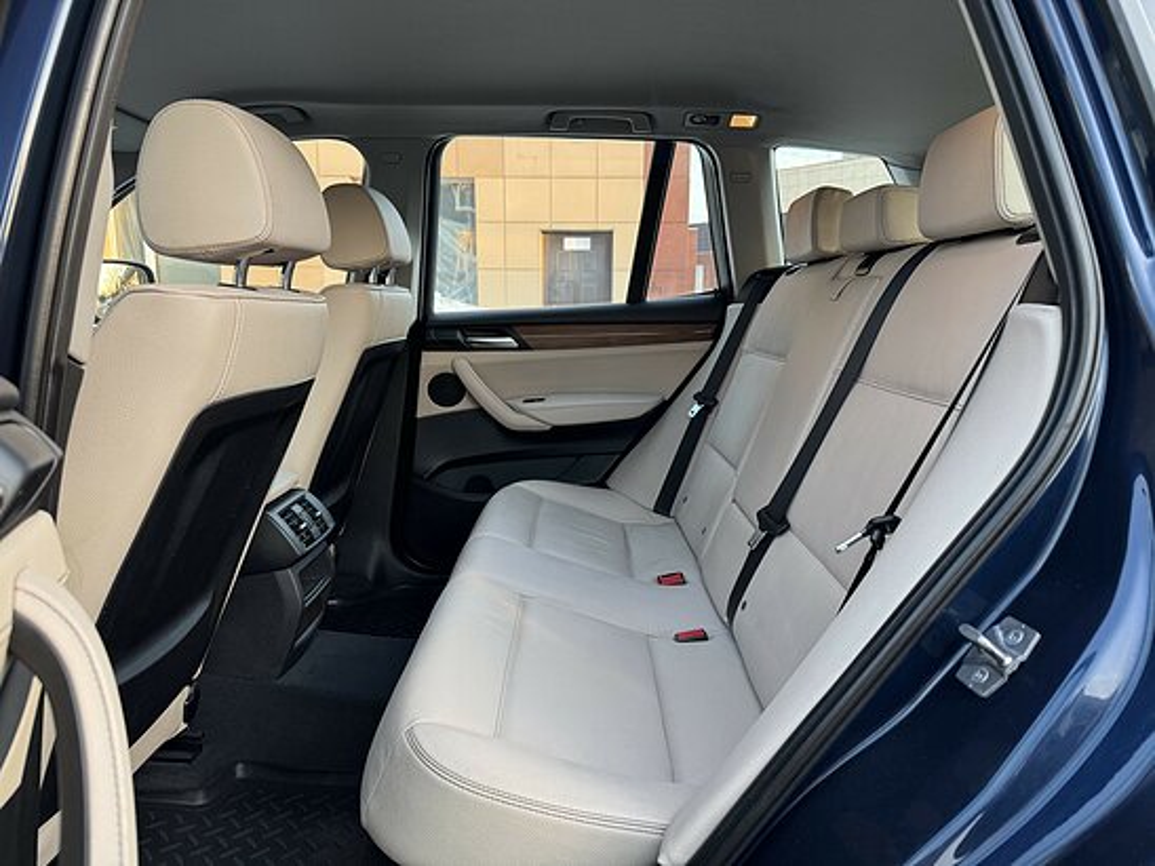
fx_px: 801
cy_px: 433
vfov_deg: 56.8
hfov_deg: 71.6
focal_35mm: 24
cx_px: 578
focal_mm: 6.76
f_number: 1.78
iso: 200
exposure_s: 1/108
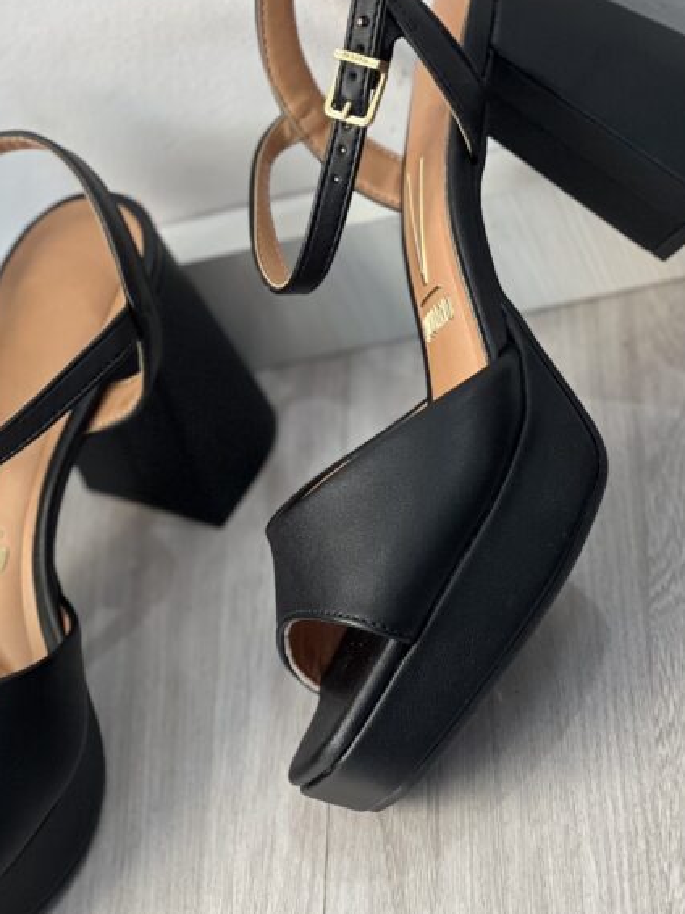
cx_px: 267
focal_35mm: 127
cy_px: 426
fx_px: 3353
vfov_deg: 15.5
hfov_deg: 11.7
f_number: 2.8
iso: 160
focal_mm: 9
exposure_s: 1/120
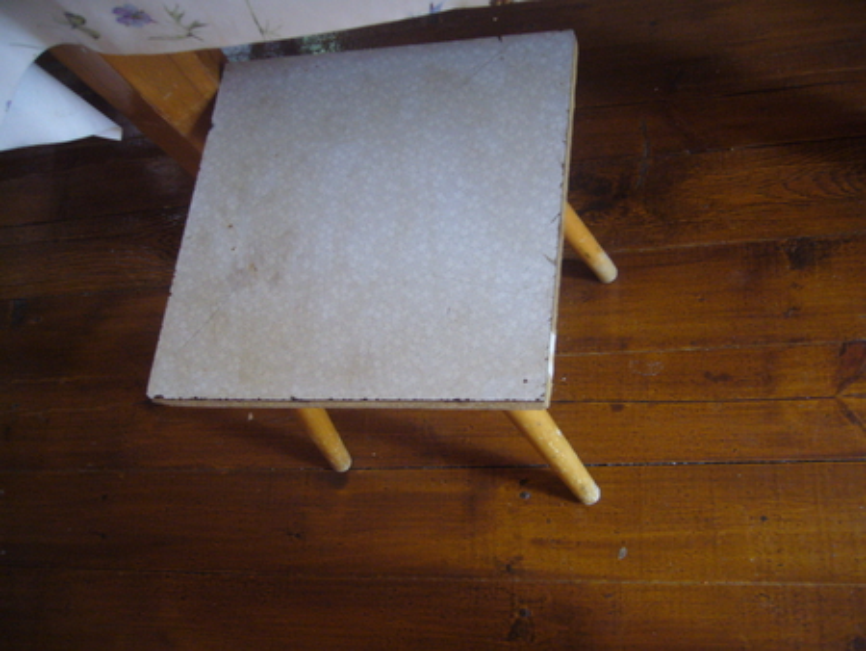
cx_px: 433
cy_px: 326
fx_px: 876
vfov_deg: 40.7
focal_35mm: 35
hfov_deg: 52.6
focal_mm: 5.8
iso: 200
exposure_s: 1/8
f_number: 2.8
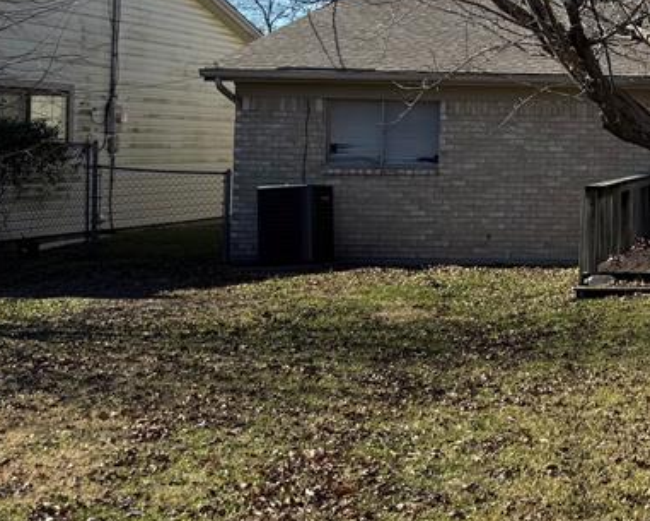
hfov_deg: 25.6
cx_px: 853
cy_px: 121
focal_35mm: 63
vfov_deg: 23.9
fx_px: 1212
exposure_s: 1/3279
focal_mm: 6.76
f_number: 1.78
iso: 80
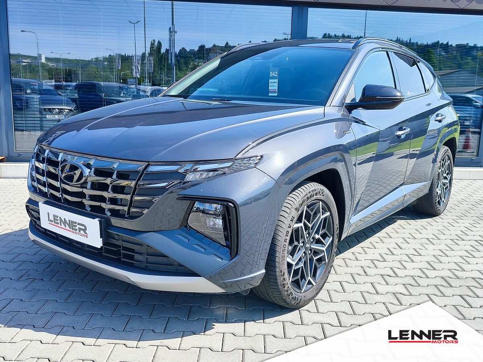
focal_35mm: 23
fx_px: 321
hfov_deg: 73.9
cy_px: 181
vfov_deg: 58.9
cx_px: 242
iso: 50
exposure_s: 1/301
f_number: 1.69
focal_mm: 7.01
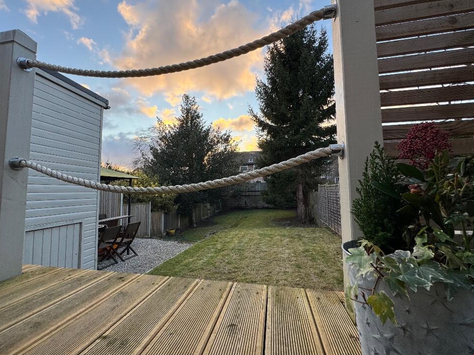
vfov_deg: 81.7
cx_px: 235
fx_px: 205
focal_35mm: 15
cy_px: 175
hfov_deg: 98.2
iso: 40
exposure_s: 1/138
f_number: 2.2
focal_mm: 2.22
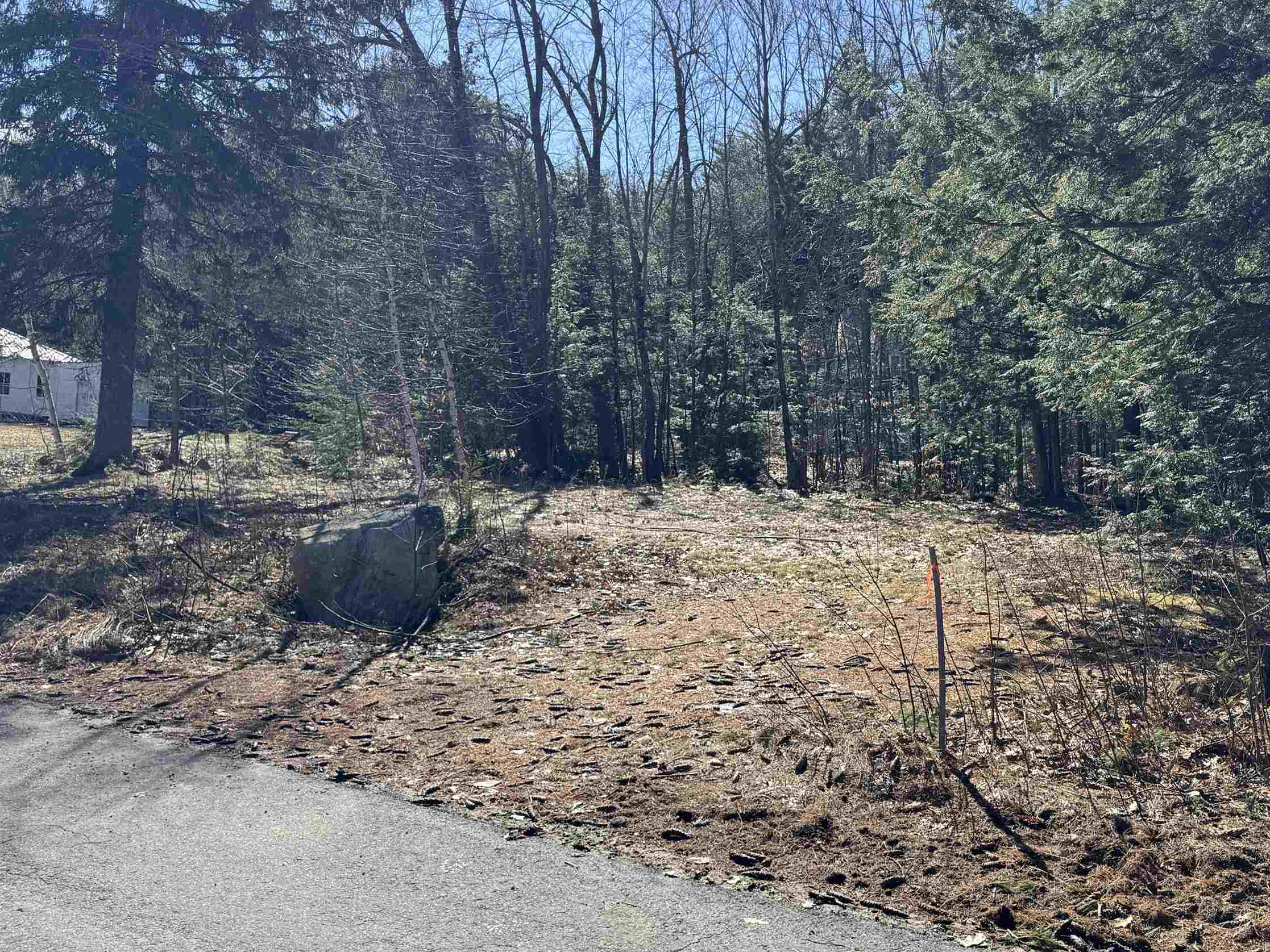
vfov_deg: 42.9
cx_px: 873
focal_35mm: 33
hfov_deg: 53.9
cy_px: 411
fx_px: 1211
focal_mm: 6.76
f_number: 1.78
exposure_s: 1/2959
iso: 80
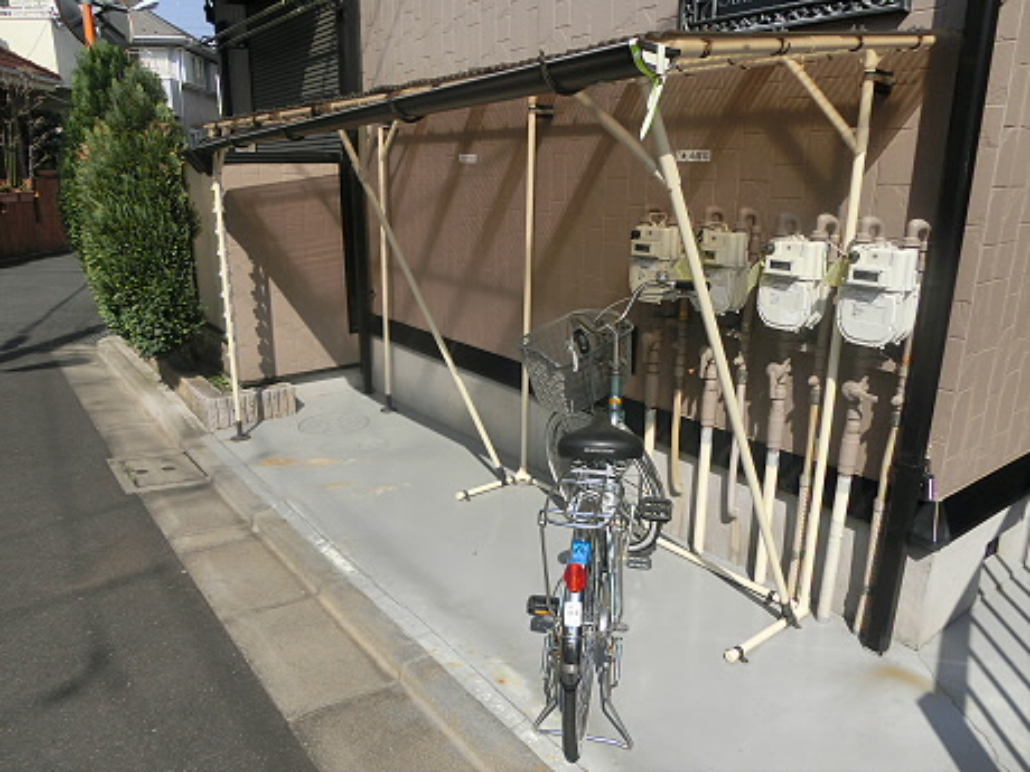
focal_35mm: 25
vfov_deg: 54.9
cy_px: 386
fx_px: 744
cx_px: 515
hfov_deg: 69.4
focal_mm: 4.5
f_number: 3.5
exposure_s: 1/1000
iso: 80
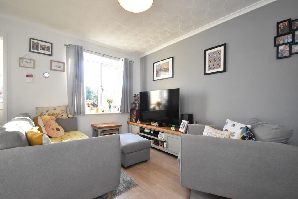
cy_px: 100
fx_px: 124
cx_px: 149
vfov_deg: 77.3
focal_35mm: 15
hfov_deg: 100.4
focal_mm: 10
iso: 1600
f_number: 9
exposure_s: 1/60
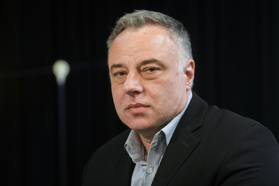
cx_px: 140
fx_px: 852
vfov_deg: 12.5
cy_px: 93
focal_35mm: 110
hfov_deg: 18.6
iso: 1600
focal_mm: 110
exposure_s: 1/250
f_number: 2.8
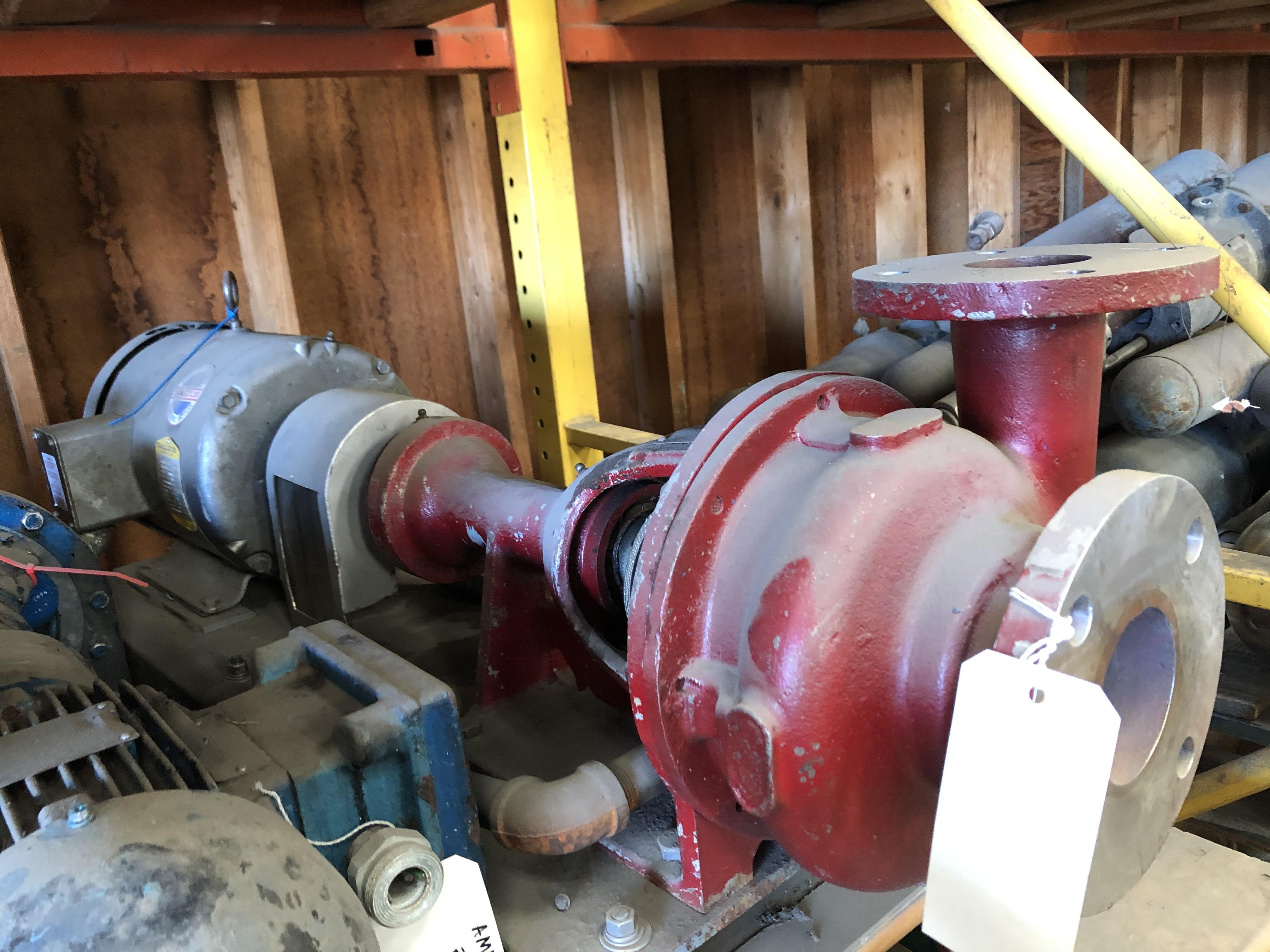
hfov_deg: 63.4
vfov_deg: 49.7
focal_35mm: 28
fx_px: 1027
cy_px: 476
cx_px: 635
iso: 100
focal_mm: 3.99
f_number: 1.8
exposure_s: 1/9
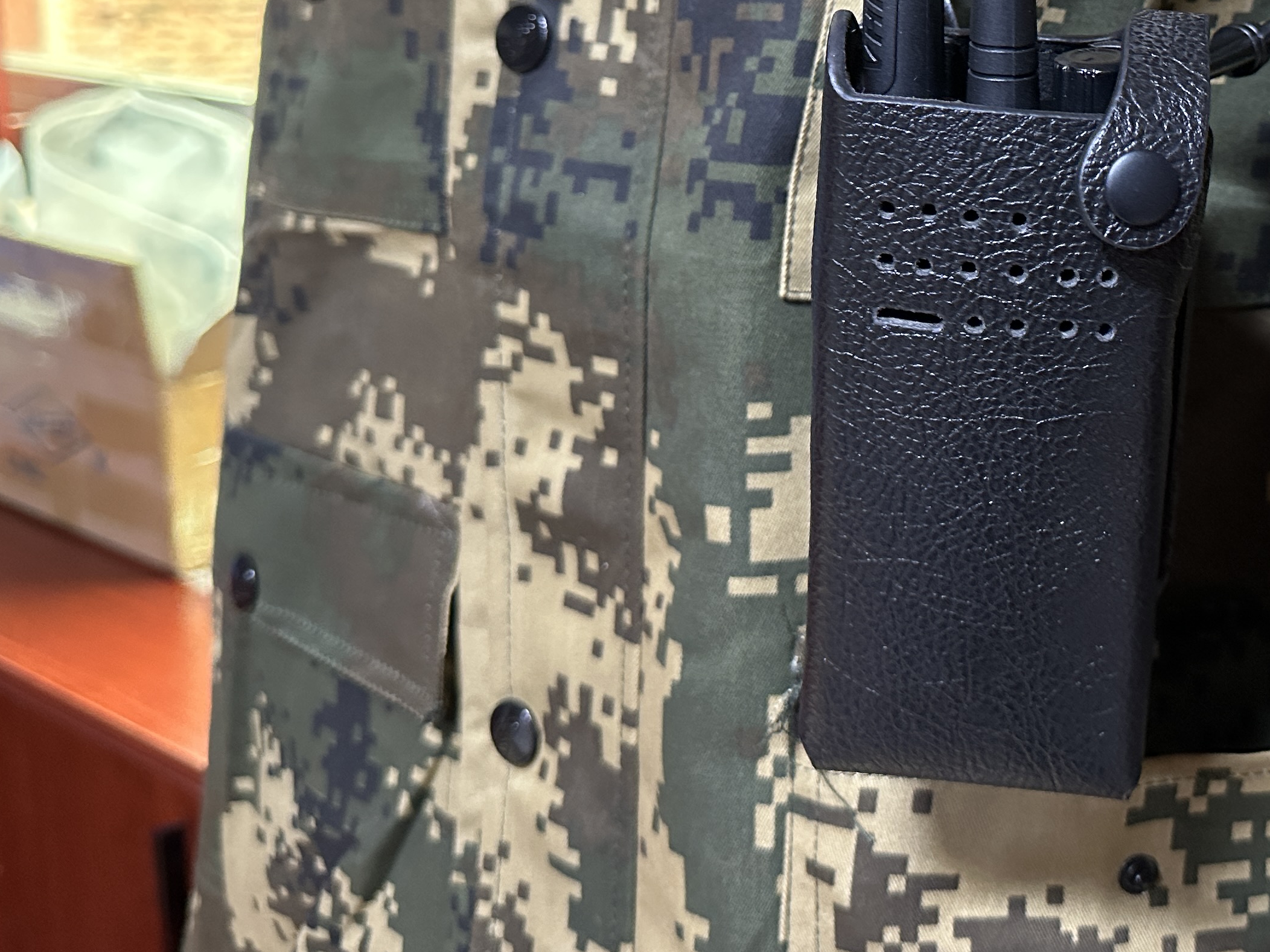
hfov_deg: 39.6
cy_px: 119
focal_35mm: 46
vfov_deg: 30.3
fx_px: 1688
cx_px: 1016
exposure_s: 1/60
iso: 640
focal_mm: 6.86
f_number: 1.78
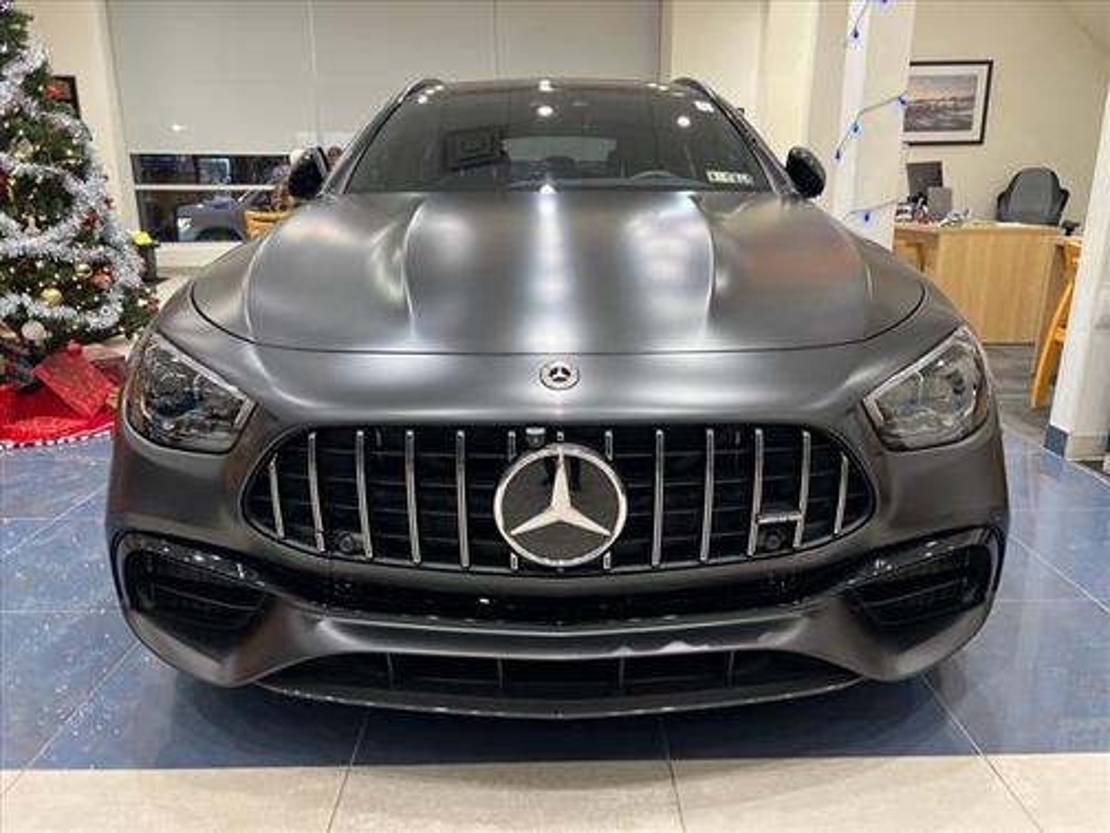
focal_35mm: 26
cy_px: 416
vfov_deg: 53.1
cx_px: 555
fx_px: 834
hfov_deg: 67.3
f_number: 1.5
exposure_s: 1/60
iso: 125
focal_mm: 5.7
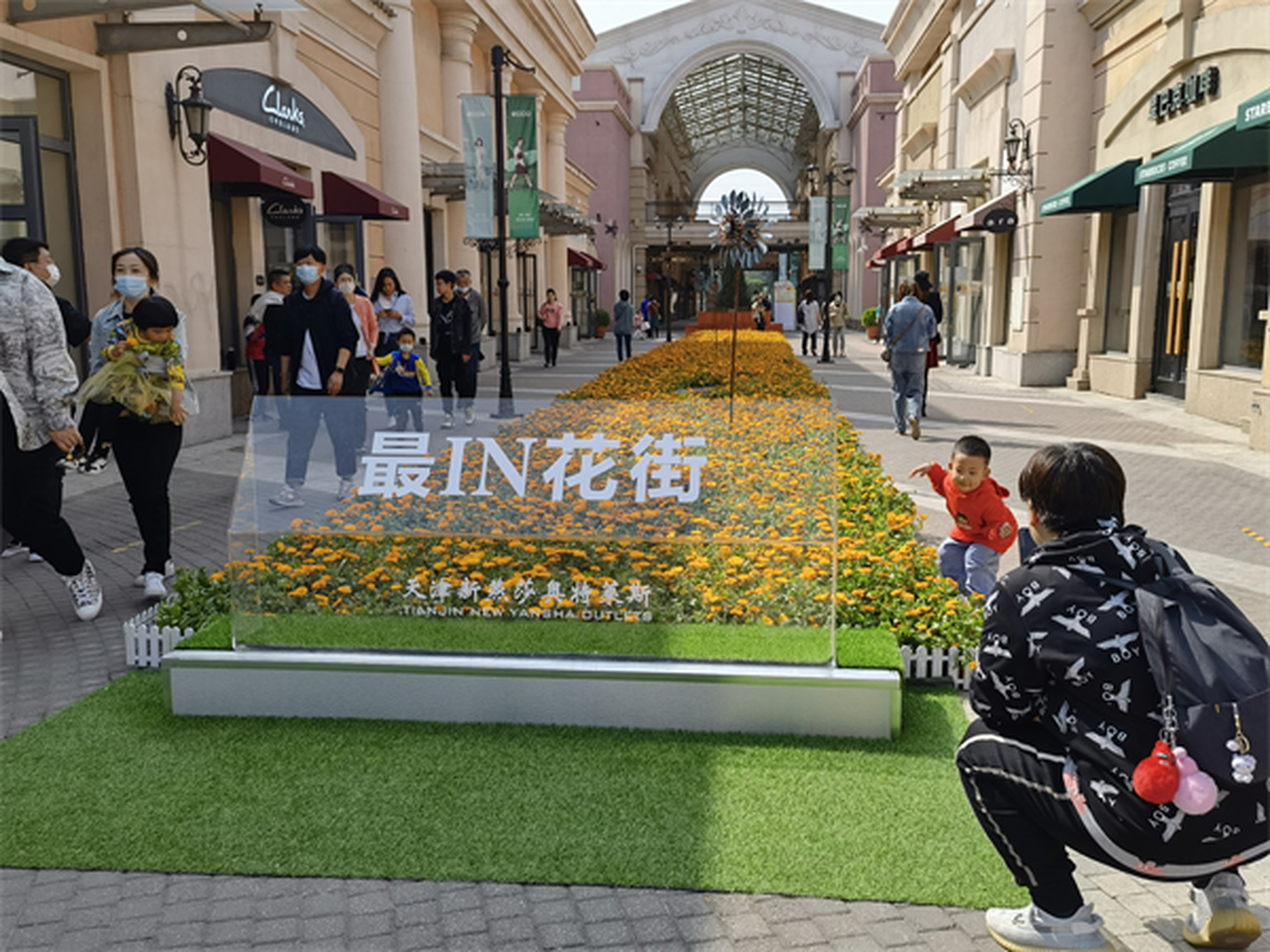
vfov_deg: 44.2
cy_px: 476
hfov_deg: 56.8
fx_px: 1174
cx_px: 635
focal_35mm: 32
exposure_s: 1/2653
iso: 50
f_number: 1.9
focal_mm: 6.67
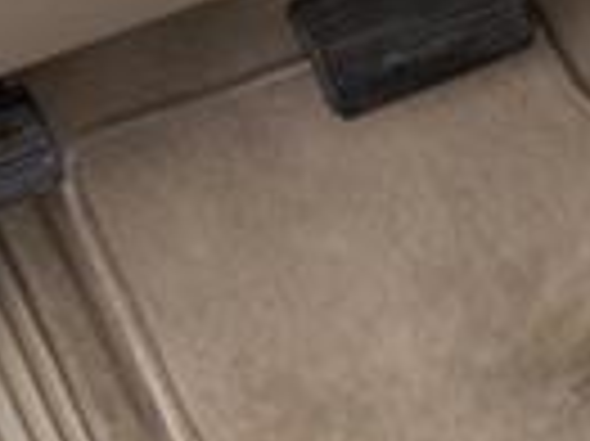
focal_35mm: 117
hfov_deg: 15.5
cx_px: 887
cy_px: -238
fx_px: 1992
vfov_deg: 12.0
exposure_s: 1/121
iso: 125
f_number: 1.78
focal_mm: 6.76
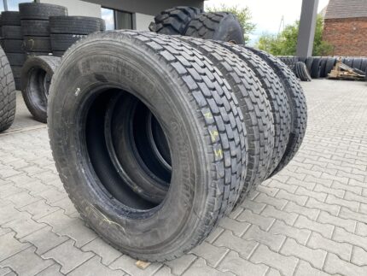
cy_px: 138
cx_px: 184
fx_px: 276
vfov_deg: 53.1
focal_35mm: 26
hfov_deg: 67.3
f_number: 1.8
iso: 32
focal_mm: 4.25
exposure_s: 1/291
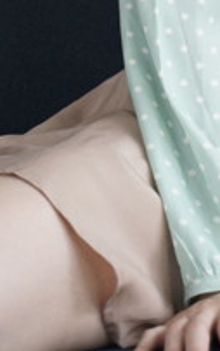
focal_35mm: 222
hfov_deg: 5.9
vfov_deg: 9.2
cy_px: -182
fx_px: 2128
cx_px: 325
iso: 3200
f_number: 2.8
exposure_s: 1/1250
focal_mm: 69
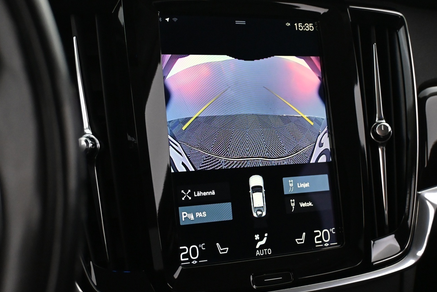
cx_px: 224
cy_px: 143
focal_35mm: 50
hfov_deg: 39.6
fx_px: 606
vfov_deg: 27.0
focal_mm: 26.5
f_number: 4.5
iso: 4000
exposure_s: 1/60
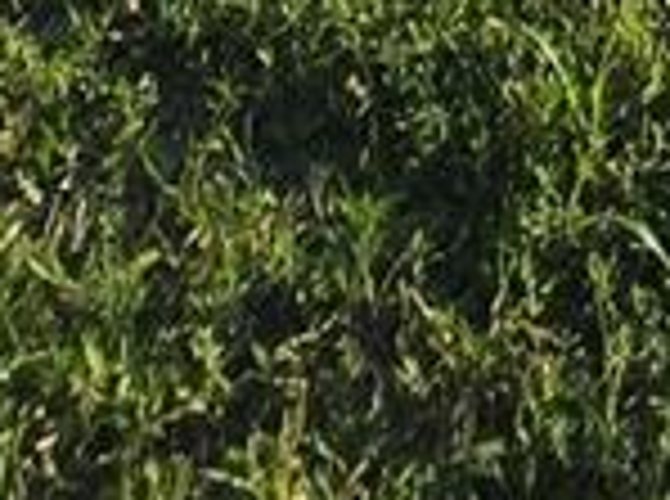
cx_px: 998
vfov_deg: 6.4
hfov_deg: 17.0
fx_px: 2027
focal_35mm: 105
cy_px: -1986
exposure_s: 1/2169
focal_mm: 2.2
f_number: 2.2
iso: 50
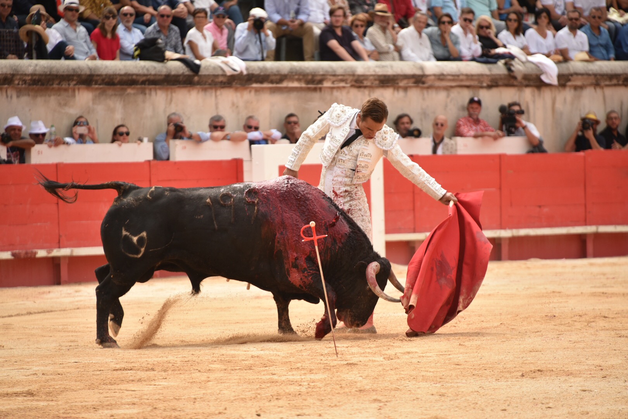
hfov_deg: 8.2
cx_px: 314
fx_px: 4361
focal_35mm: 250
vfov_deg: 5.5
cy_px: 210
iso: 720
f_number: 5.6
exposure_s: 1/1600
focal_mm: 250
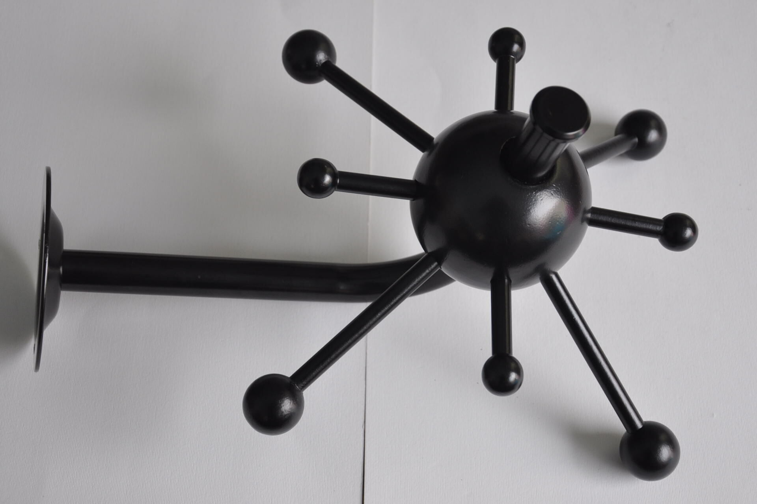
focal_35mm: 68
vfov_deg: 20.2
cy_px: 252
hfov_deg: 29.9
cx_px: 378
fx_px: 1419
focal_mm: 45
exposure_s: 1/125
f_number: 5.6
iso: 400
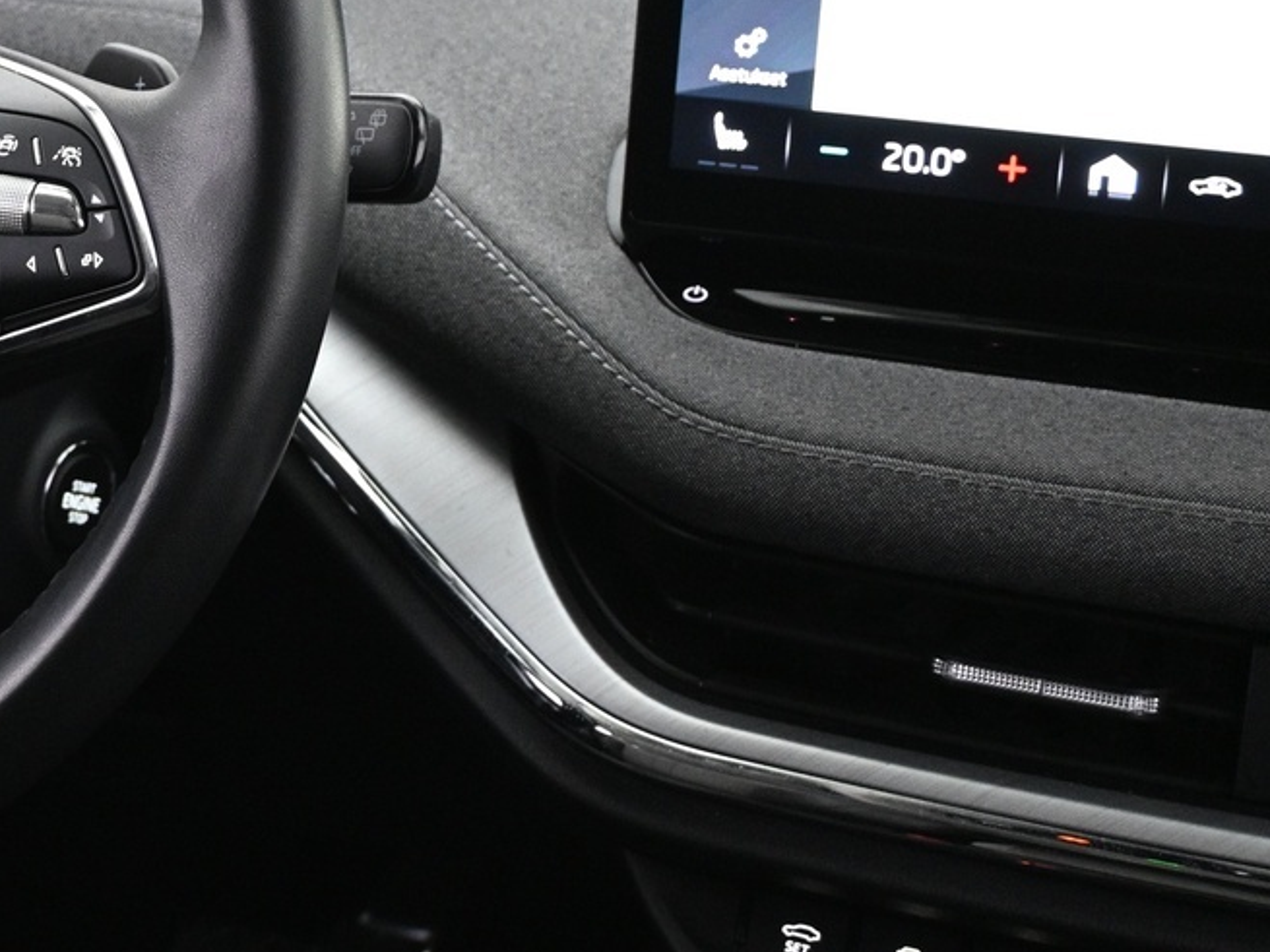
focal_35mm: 89
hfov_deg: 20.4
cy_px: 136
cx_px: -293
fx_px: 3272
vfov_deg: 16.4
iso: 1600
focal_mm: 25
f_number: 4.2
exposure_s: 1/20
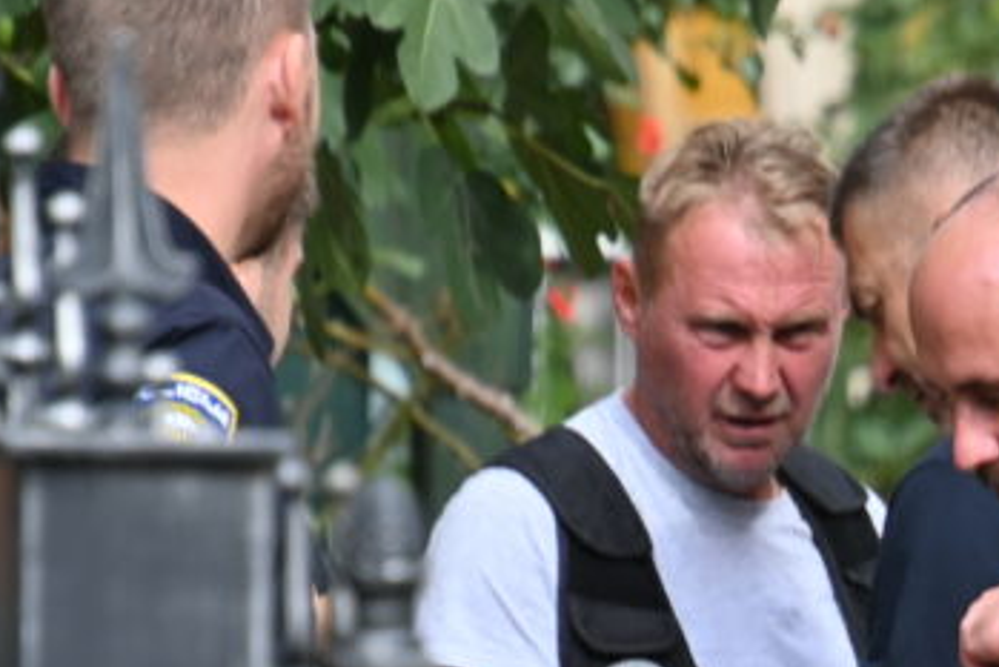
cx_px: 739
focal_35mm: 1191
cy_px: 710
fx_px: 33062
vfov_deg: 1.2
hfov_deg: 1.7
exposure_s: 1/320
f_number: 5.6
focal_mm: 220
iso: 160
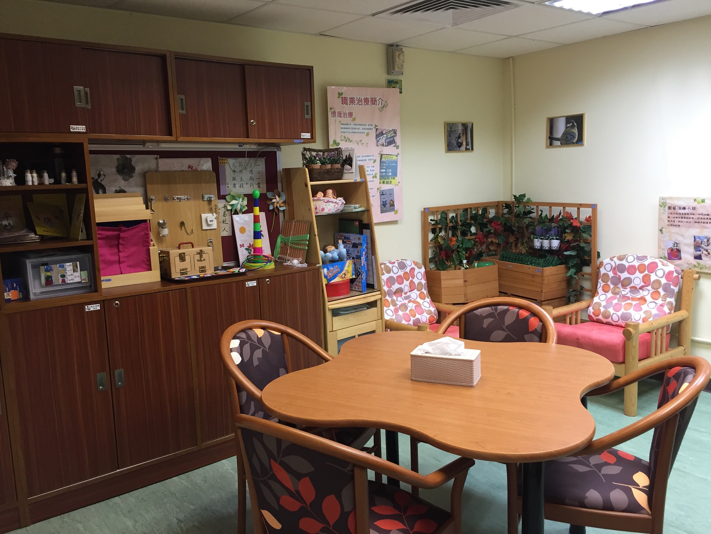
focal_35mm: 29
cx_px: 356
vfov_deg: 48.2
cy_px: 267
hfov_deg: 61.7
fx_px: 596
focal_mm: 4.15
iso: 125
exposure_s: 1/33
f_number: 2.2
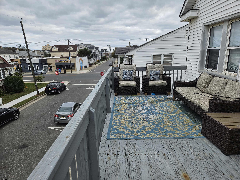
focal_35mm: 23
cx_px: 120
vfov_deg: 58.9
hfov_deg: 73.9
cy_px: 90
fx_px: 159
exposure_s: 1/968
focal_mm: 5.4
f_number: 1.8
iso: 25
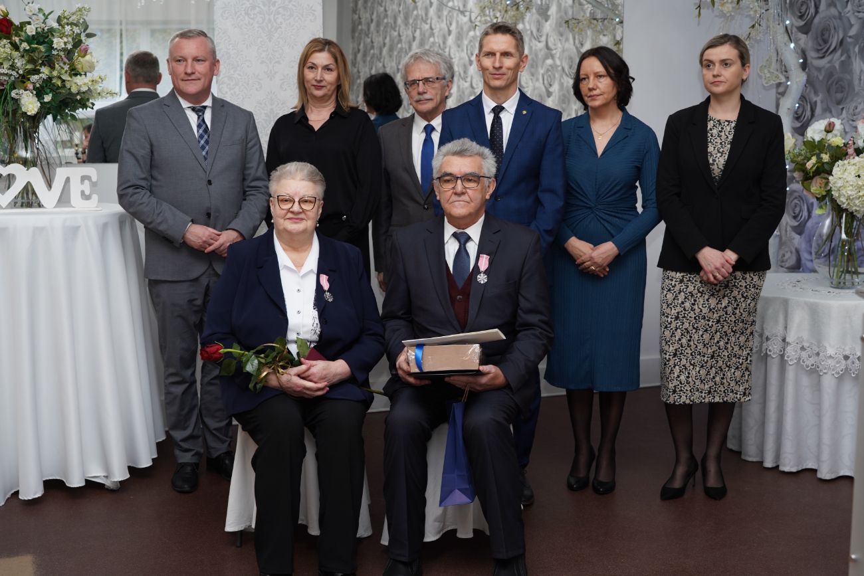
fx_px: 1104
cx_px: 432
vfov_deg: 29.3
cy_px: 288
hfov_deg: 42.7
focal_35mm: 46
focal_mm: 46
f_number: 5
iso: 500
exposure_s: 1/100
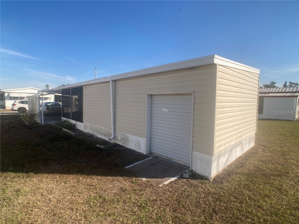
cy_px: 112
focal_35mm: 28
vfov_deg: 49.7
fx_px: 242
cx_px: 150
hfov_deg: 63.4
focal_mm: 3.99
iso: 20
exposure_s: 1/1799
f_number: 1.8
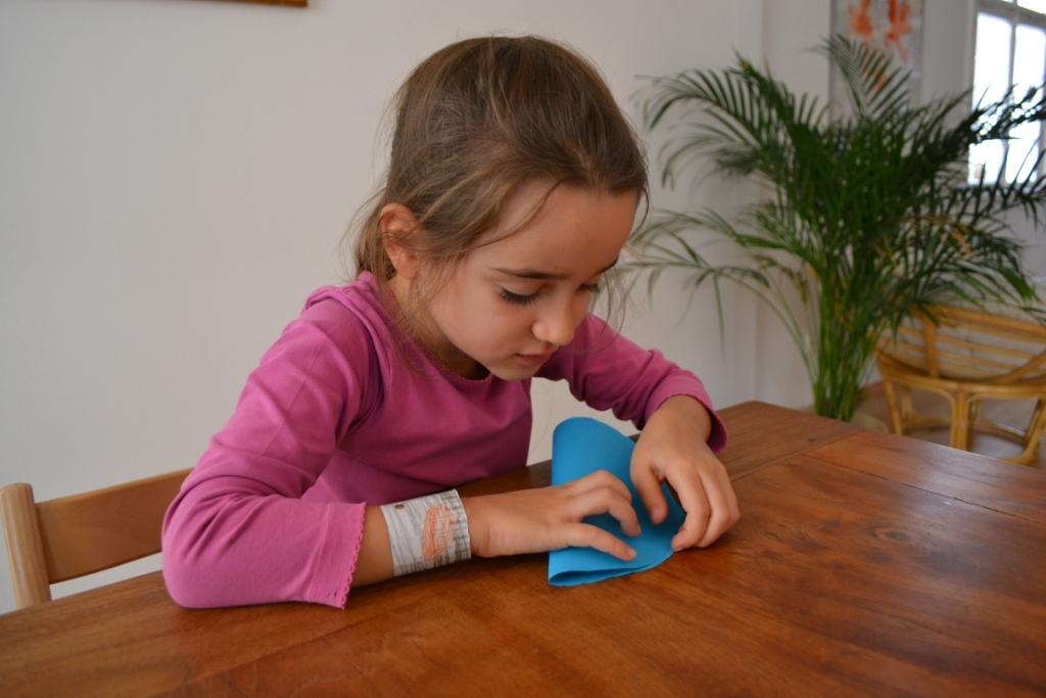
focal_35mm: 27
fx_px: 785
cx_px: 523
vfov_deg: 47.9
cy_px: 349
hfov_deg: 67.4
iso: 720
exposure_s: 1/60
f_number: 3.5
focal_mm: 18
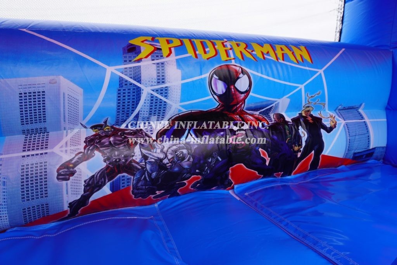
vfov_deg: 53.1
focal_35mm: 24
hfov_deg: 73.7
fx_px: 265
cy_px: 132
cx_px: 198
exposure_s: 1/80
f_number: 5.6
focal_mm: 16
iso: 100
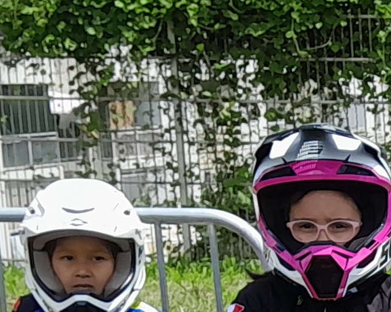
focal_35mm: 157
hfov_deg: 11.1
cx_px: 789
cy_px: 599
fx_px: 1817
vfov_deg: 9.3
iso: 40
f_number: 1.8
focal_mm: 3.98
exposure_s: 1/486
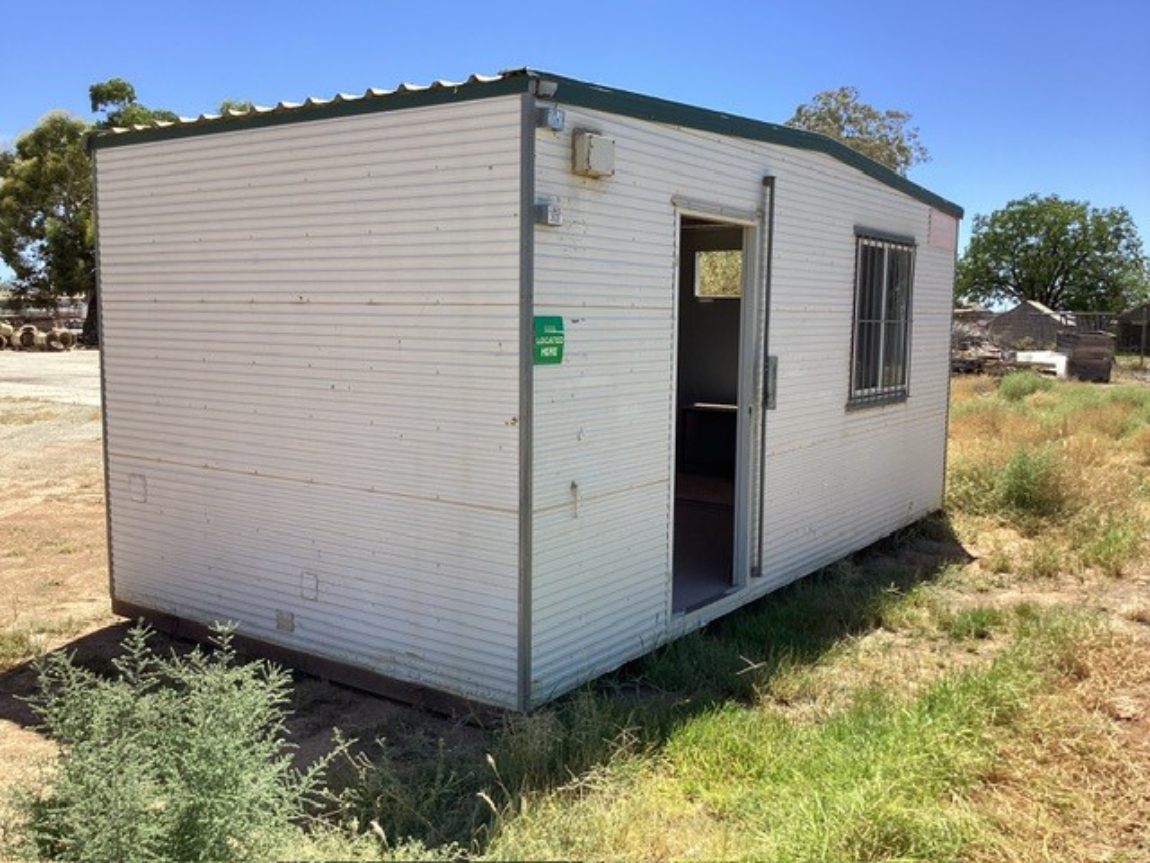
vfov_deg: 45.4
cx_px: 575
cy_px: 432
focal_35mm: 31
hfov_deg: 58.4
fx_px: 1030
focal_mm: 3.3
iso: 25
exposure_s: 1/895
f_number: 2.4
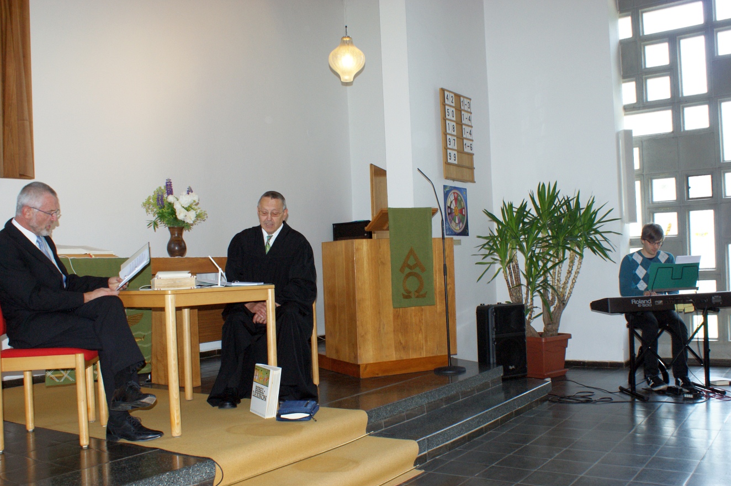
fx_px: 690
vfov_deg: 38.8
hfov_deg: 55.8
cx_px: 370
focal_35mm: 34
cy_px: 273
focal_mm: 20
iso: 400
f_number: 5.6
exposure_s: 1/60
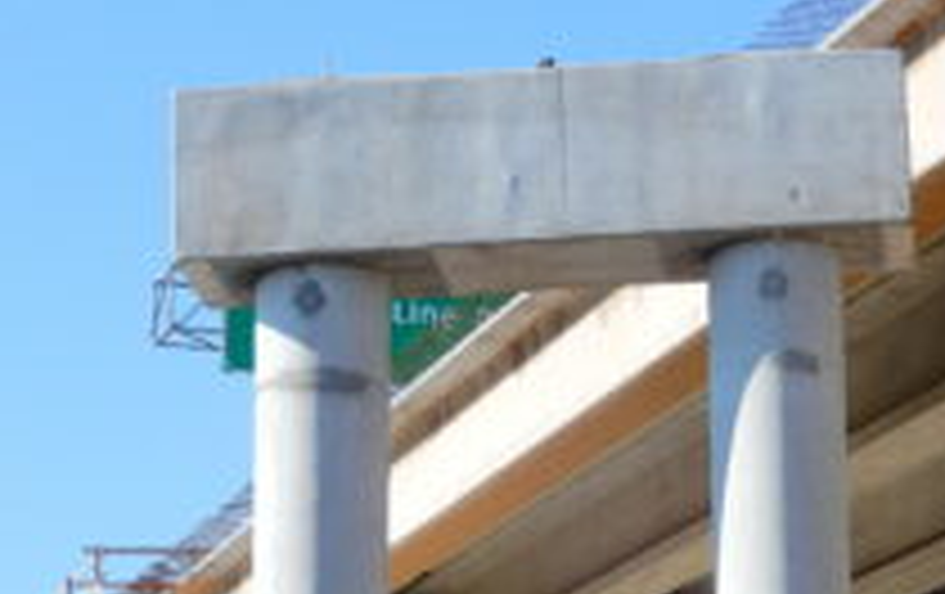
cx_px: 644
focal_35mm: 141
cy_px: 490
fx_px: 3637
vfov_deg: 9.3
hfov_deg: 14.8
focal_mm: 12.5
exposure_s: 1/500
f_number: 4.5
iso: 80
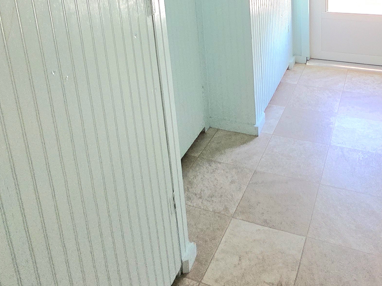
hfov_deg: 54.9
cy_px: -10
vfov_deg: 37.6
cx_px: 230
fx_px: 364
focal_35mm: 33
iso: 800
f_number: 2.2
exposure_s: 1/60.2
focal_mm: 2.2
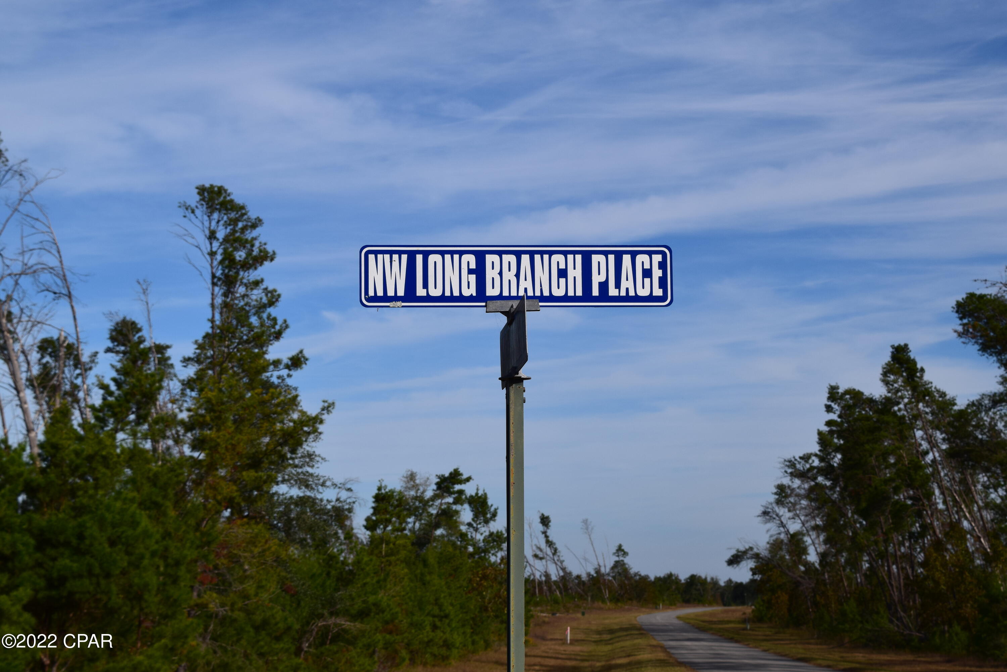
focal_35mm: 72
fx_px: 2014
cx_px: 504
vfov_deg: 18.9
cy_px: 336
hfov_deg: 28.1
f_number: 13
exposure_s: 1/800
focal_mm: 48
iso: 200
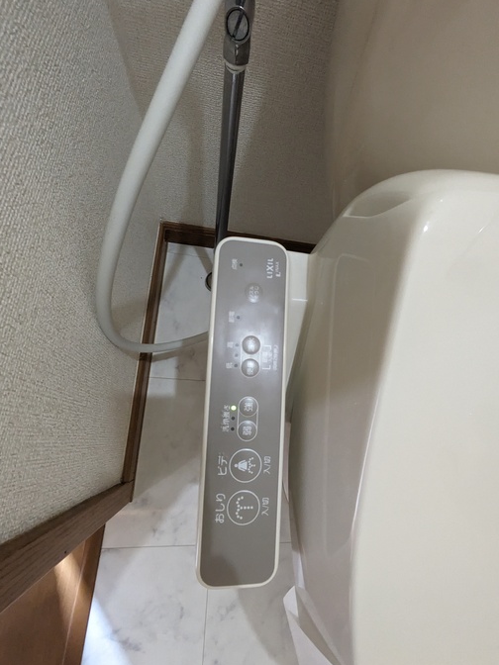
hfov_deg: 81.7
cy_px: 352
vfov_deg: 98.1
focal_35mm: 15
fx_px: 288
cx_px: 260
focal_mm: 1.83
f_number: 2.2
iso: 889
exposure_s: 1/60
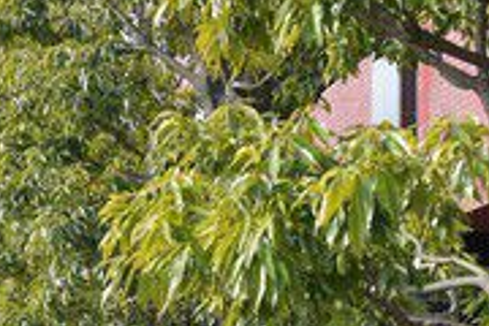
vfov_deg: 9.0
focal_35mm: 150
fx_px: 2037
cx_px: 152
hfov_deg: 13.7
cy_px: 436
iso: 400
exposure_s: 1/500
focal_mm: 45
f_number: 5.6
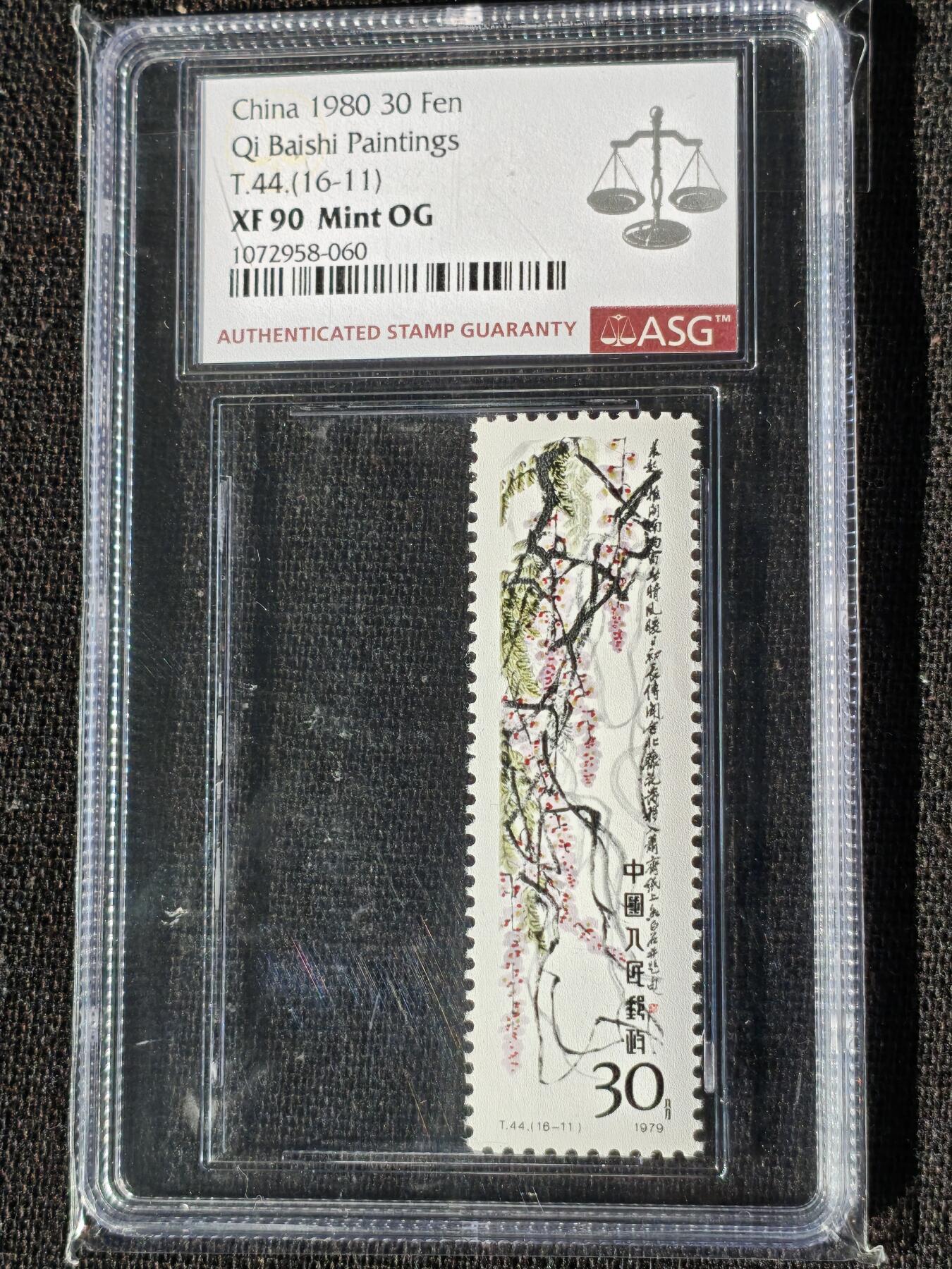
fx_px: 2714
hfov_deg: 19.9
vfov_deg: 26.3
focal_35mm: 74
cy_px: 634
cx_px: 476
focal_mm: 4.94
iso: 50
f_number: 1.5
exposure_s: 1/2150
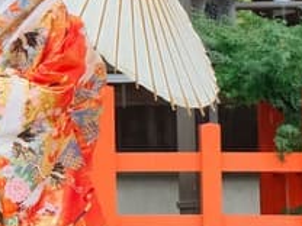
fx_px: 1954
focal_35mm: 224
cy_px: 2
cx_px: -241
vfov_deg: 6.6
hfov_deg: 8.5
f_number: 8
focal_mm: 29.2
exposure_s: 1/250
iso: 1600
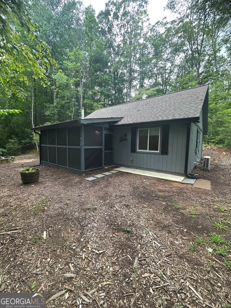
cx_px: 116
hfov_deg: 85.7
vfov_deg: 102.1
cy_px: 154
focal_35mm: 14
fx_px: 125
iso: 125
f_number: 2.2
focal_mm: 2.22
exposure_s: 1/99
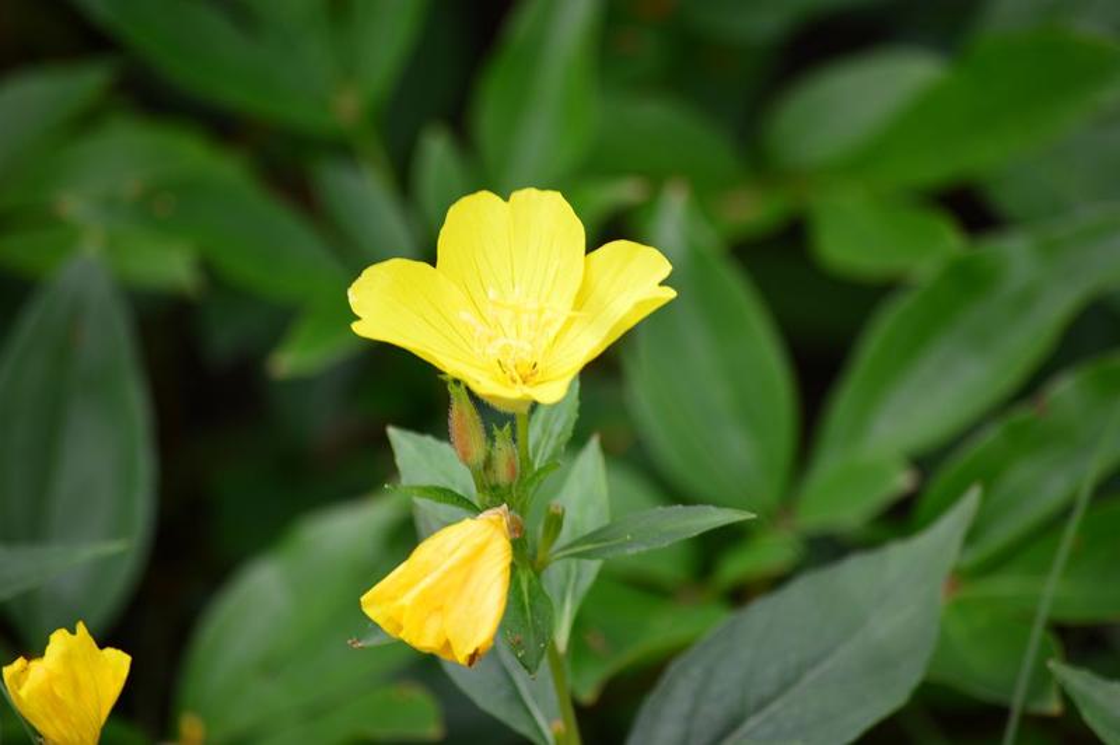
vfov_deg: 4.6
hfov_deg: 6.9
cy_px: 372
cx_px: 560
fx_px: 9325
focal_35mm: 300
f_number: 5.6
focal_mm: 200
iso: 100
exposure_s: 1/100
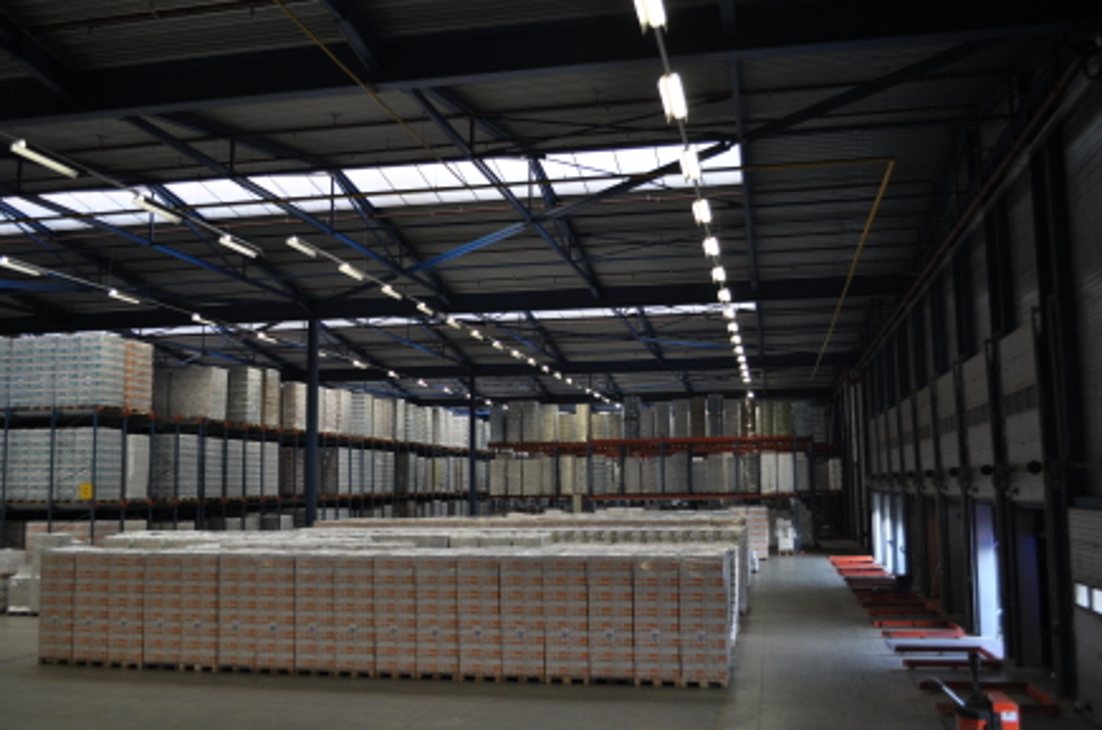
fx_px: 1008
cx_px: 551
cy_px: 365
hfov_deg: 57.3
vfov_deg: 39.8
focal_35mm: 33
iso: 450
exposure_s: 1/60
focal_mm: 22
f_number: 4
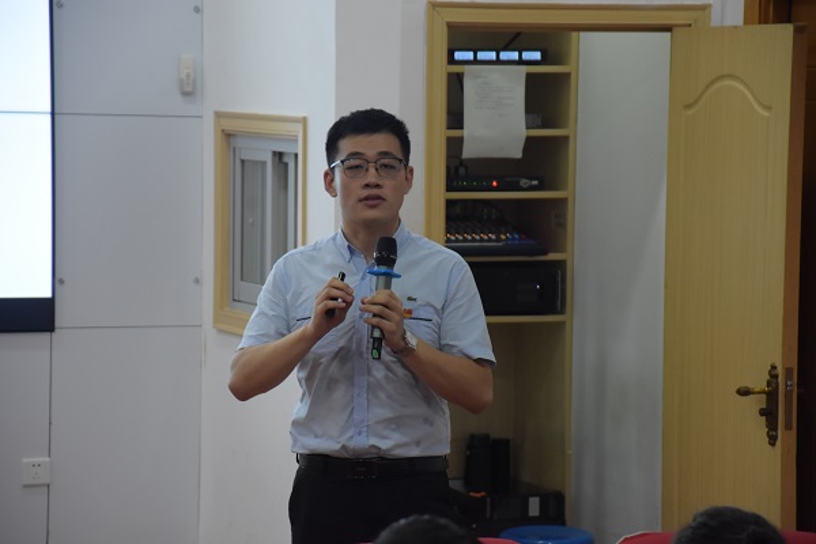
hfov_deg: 13.0
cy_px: 272
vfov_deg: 8.7
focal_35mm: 158
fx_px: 3570
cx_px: 408
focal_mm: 105
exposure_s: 1/100
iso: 1800
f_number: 5.6
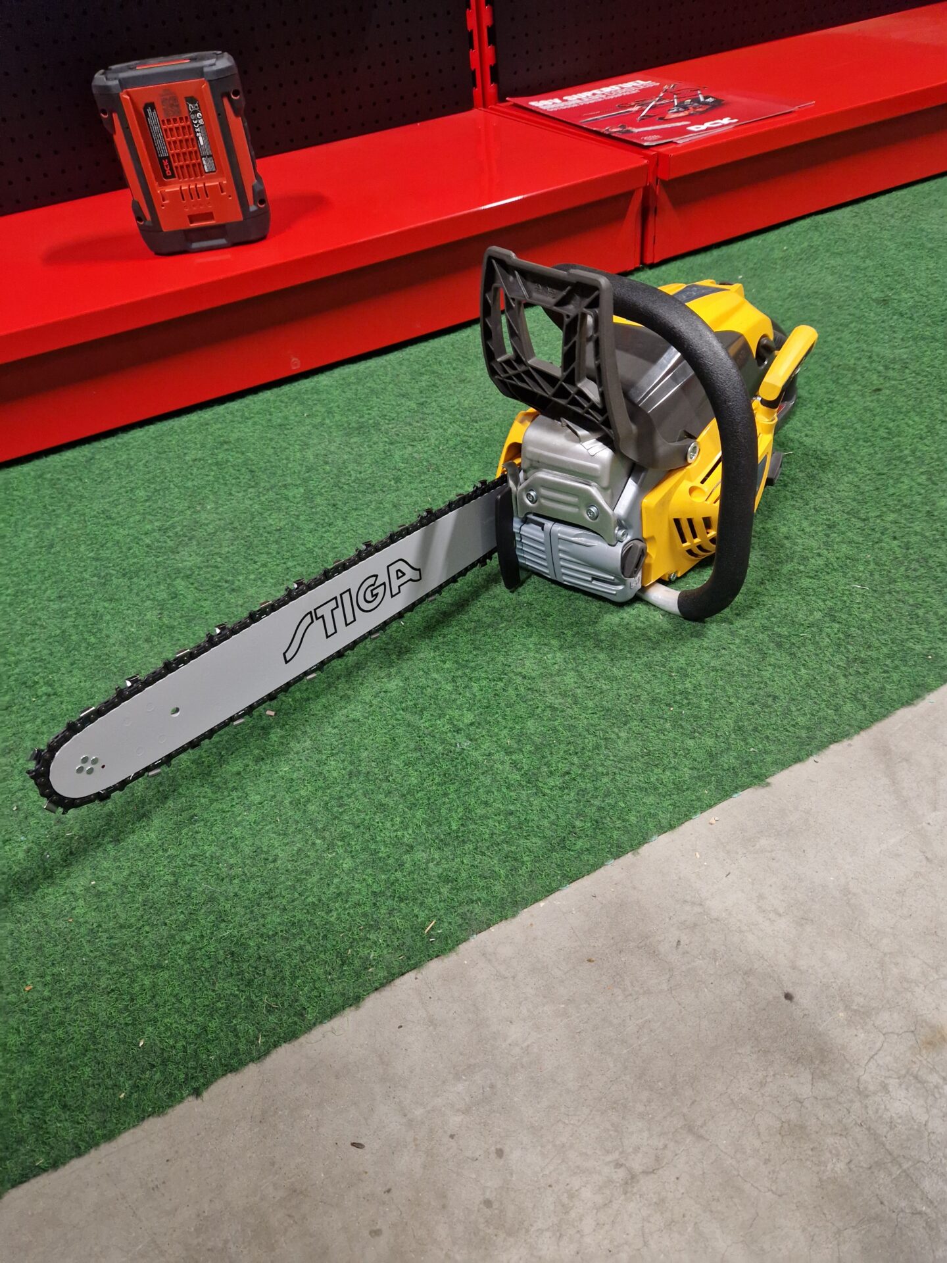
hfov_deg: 58.9
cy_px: 632
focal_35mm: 23
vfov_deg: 73.9
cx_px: 474
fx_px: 839
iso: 64
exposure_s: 1/100
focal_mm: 5.4
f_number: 1.8
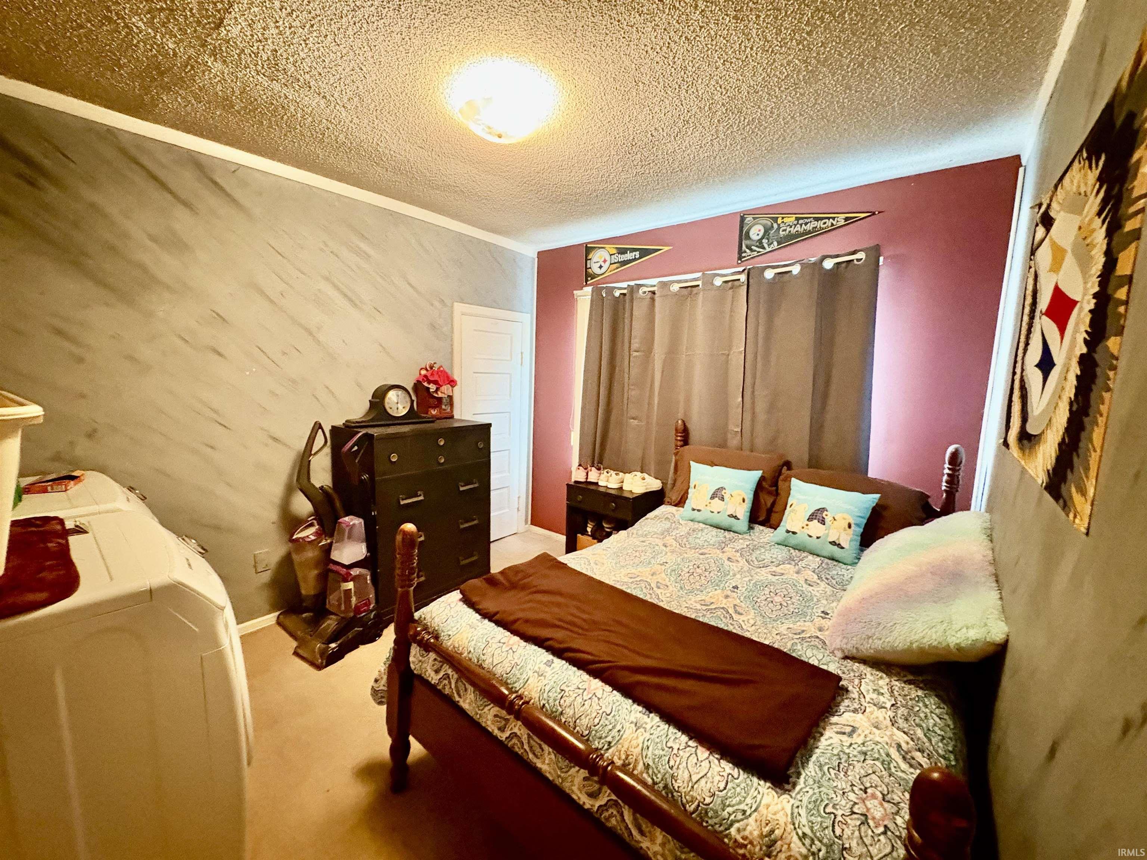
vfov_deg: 85.7
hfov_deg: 102.1
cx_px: 574
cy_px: 430
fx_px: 464
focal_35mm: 14
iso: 1000
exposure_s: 1/30
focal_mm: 2.22
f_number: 2.2
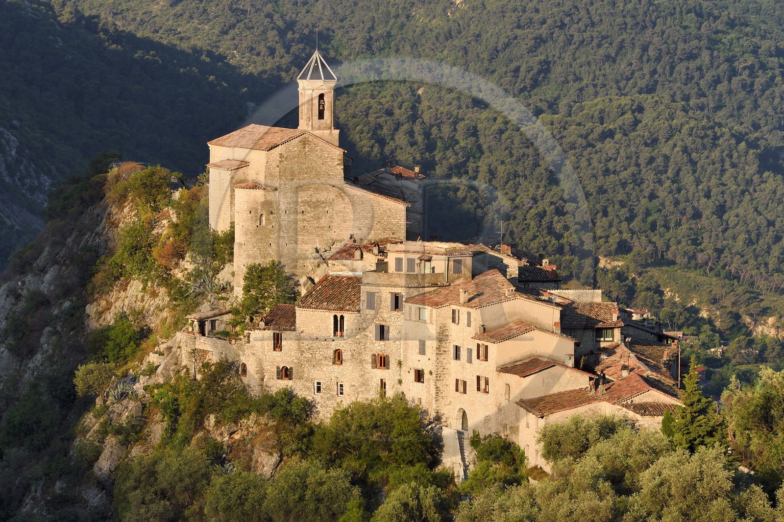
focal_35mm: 140
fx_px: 3048
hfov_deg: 14.7
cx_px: 392
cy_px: 261
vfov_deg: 9.8
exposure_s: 1/200
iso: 200
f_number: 13
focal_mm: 140
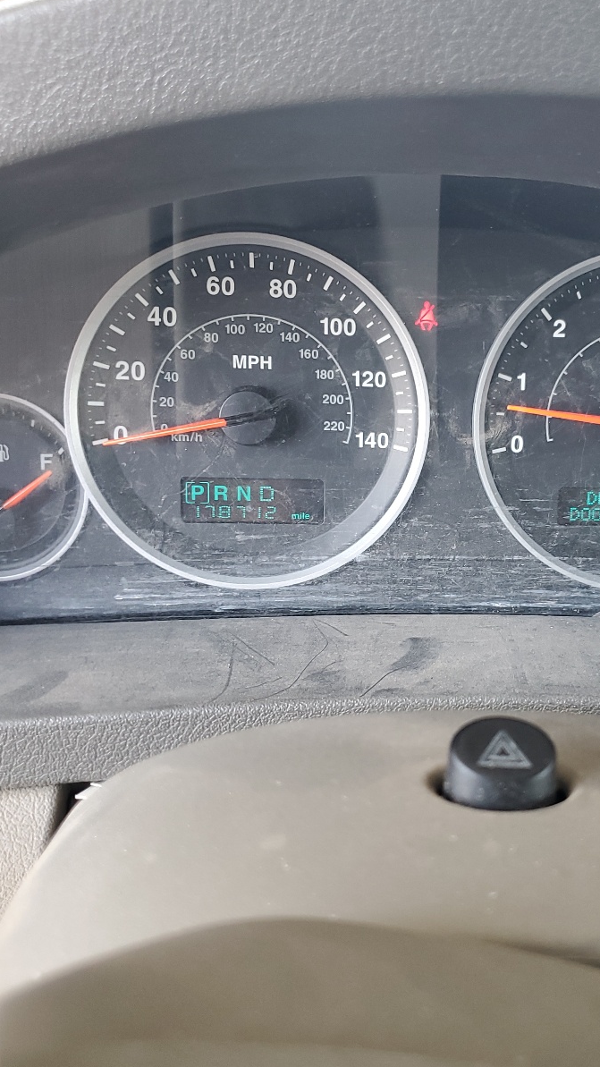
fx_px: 1075
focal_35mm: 38
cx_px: 485
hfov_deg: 30.4
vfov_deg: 52.8
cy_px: 532
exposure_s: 1/60.2
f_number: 1.5
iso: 61
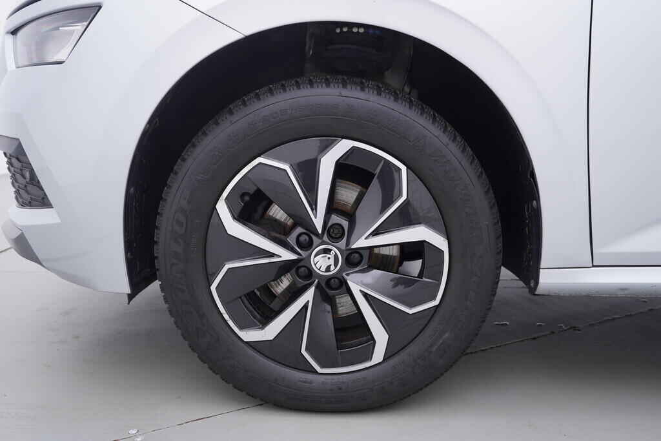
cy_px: 220
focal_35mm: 36
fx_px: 661
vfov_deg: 36.9
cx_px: 330
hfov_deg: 53.1
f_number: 3.5
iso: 125
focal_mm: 24
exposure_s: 1/60
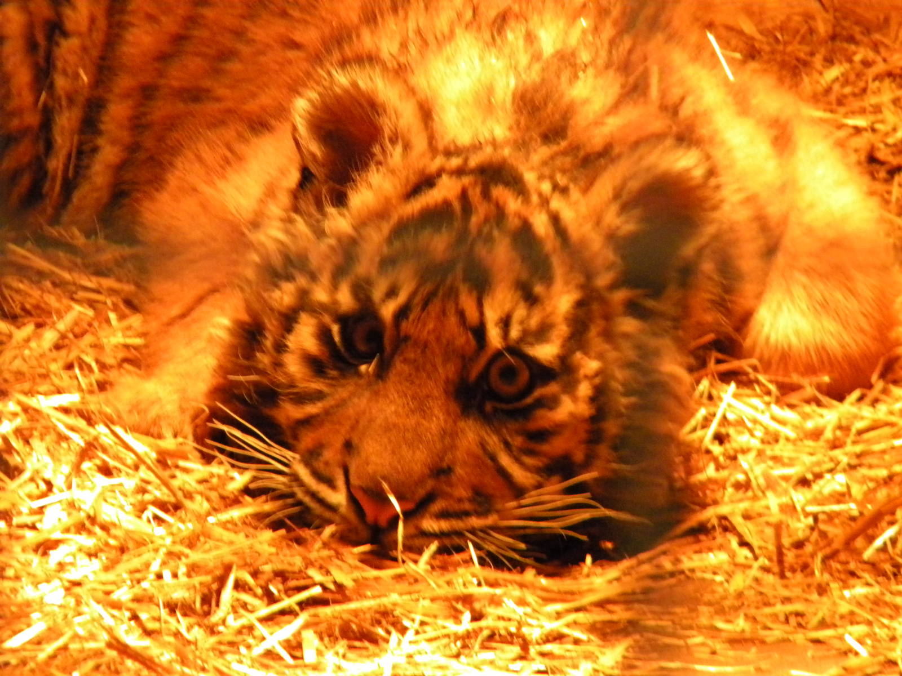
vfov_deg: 3.6
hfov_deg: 4.8
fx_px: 10788
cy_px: 338
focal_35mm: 414
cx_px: 451
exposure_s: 1/27.3
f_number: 5.4
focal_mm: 75
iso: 800
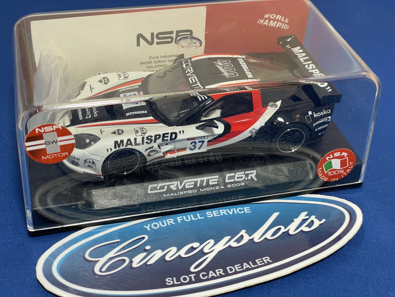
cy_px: 148
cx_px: 198
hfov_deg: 36.8
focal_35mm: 52
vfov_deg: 28.0
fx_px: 593
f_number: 2
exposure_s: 1/60
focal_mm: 6
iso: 125
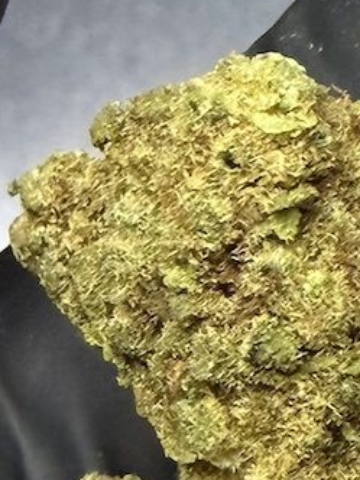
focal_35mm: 139
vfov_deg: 13.9
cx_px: 776
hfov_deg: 9.7
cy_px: 535
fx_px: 1927
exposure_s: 1/50
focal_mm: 2.22
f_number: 2.2
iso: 320
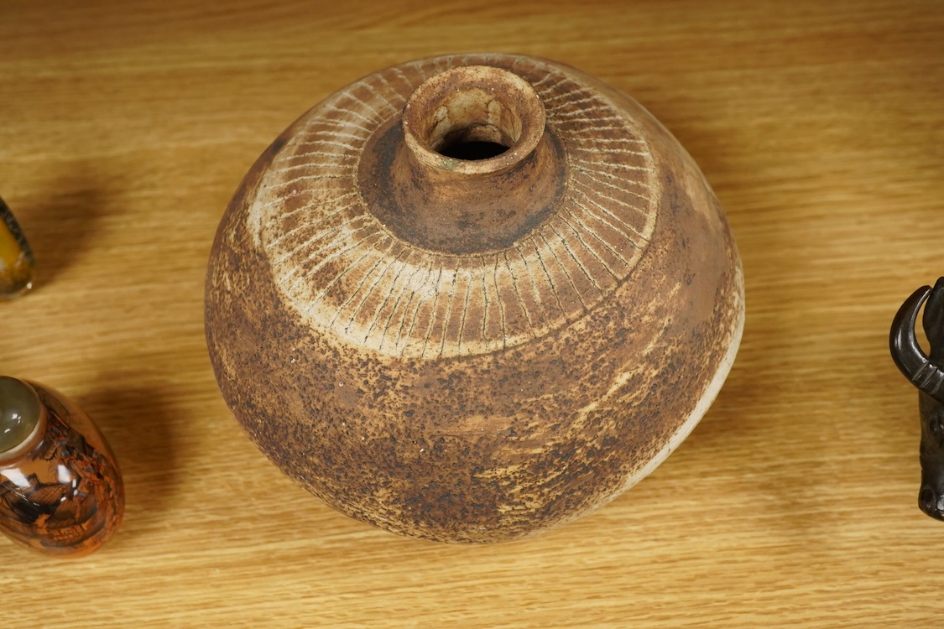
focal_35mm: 45
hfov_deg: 43.6
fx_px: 1180
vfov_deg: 29.9
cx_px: 472
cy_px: 314
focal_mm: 30
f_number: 5.6
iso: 2000
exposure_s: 1/125
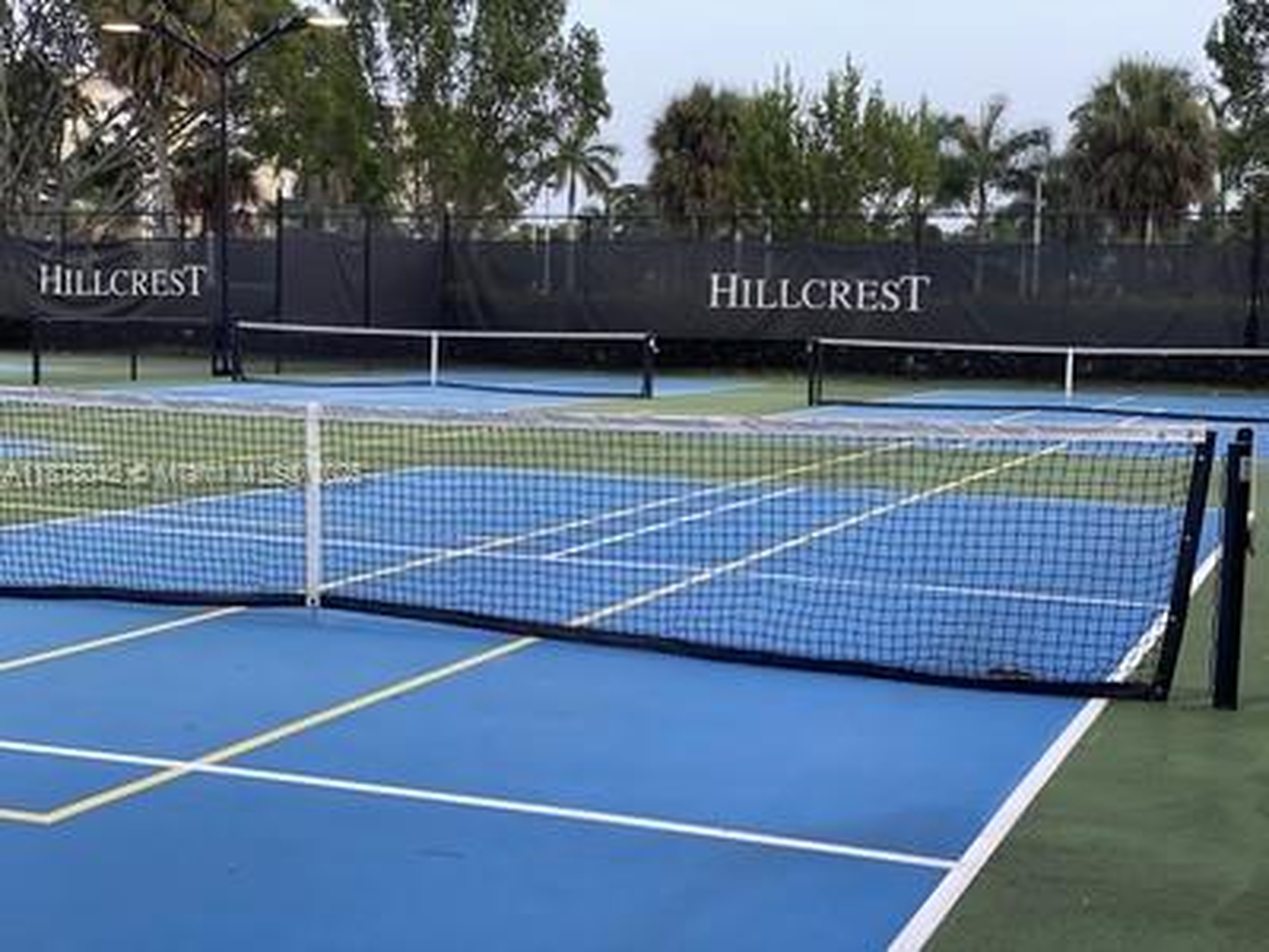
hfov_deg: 36.8
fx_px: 1906
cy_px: 476
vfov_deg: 28.0
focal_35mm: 52
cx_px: 634
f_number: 2
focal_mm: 6
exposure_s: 1/120
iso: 100
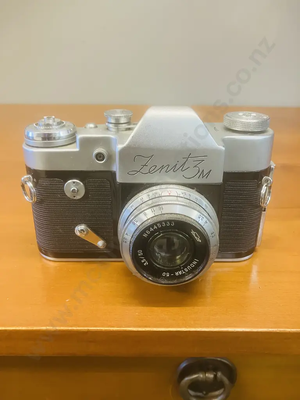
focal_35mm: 28
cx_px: 150
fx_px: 324
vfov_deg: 63.4
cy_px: 200
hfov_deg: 49.7
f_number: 1.8
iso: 320
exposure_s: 1/50
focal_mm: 3.99
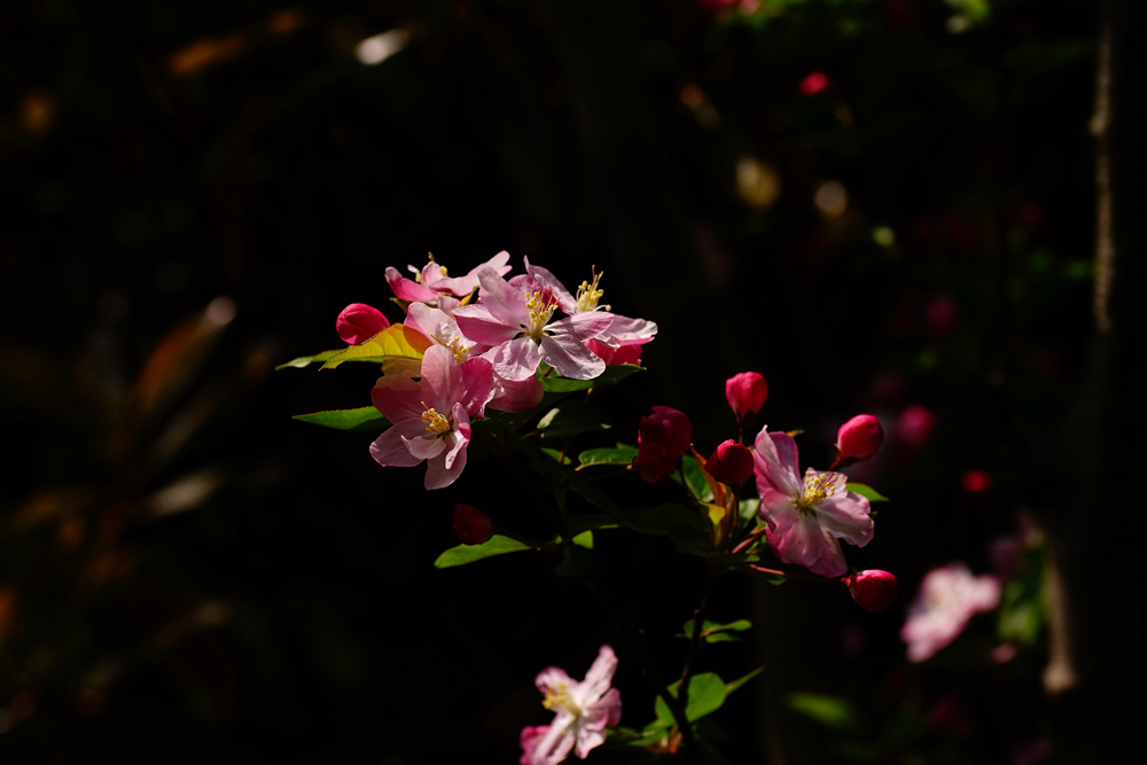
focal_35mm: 90
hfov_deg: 22.6
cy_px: 382
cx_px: 574
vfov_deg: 15.2
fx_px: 2868
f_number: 7.1
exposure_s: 1/320
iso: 80
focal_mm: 90
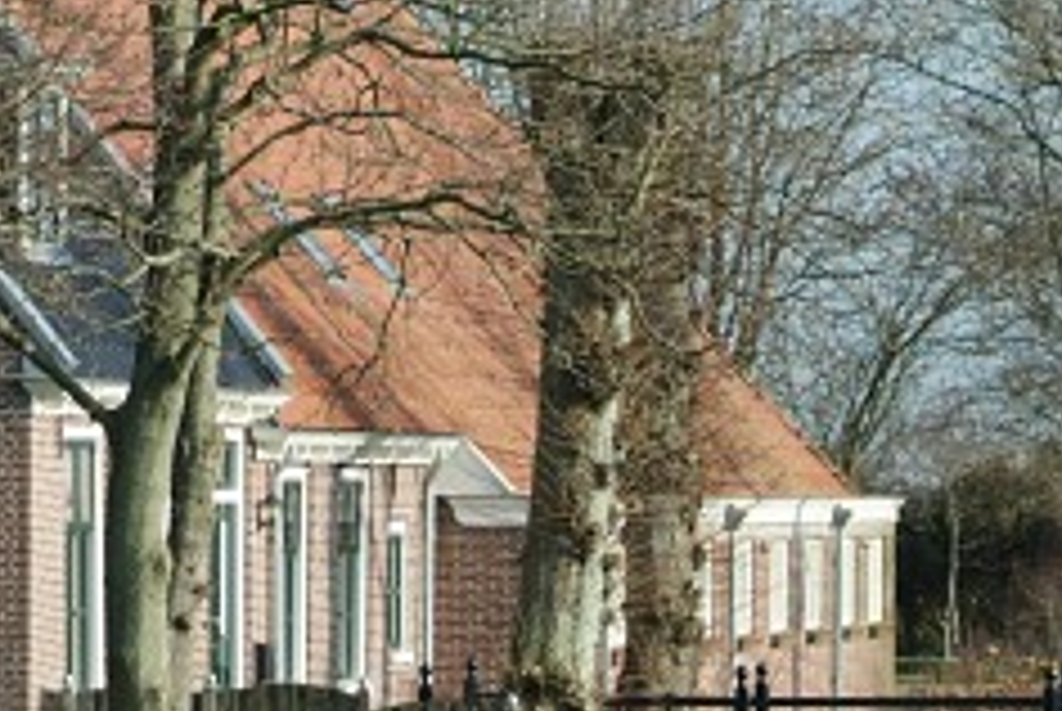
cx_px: 418
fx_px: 6587
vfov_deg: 6.2
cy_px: 389
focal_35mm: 223
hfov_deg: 9.2
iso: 400
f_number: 4.2
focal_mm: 78
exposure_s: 1/1500
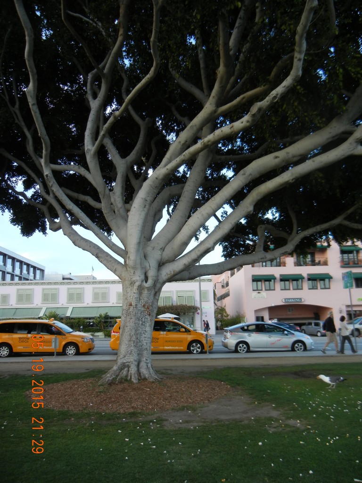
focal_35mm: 30
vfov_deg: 60.0
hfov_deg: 46.8
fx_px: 418
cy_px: 242
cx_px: 181
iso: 160
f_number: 3.5
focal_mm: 5.4
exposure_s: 1/117
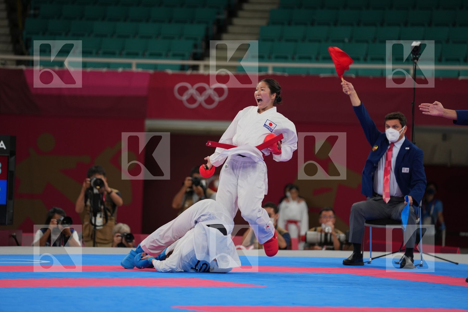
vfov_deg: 8.2
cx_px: 234
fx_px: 2171
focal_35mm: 167
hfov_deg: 12.3
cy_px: 156
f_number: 2.8
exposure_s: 1/1000
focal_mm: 167
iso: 500
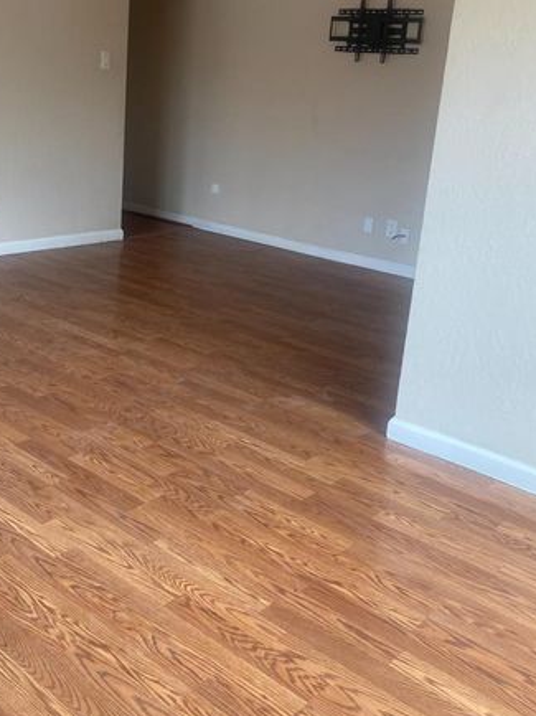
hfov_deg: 35.6
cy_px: 313
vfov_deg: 46.7
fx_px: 827
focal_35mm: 40
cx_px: 176
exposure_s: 1/121
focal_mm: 4.25
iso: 80
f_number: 1.8
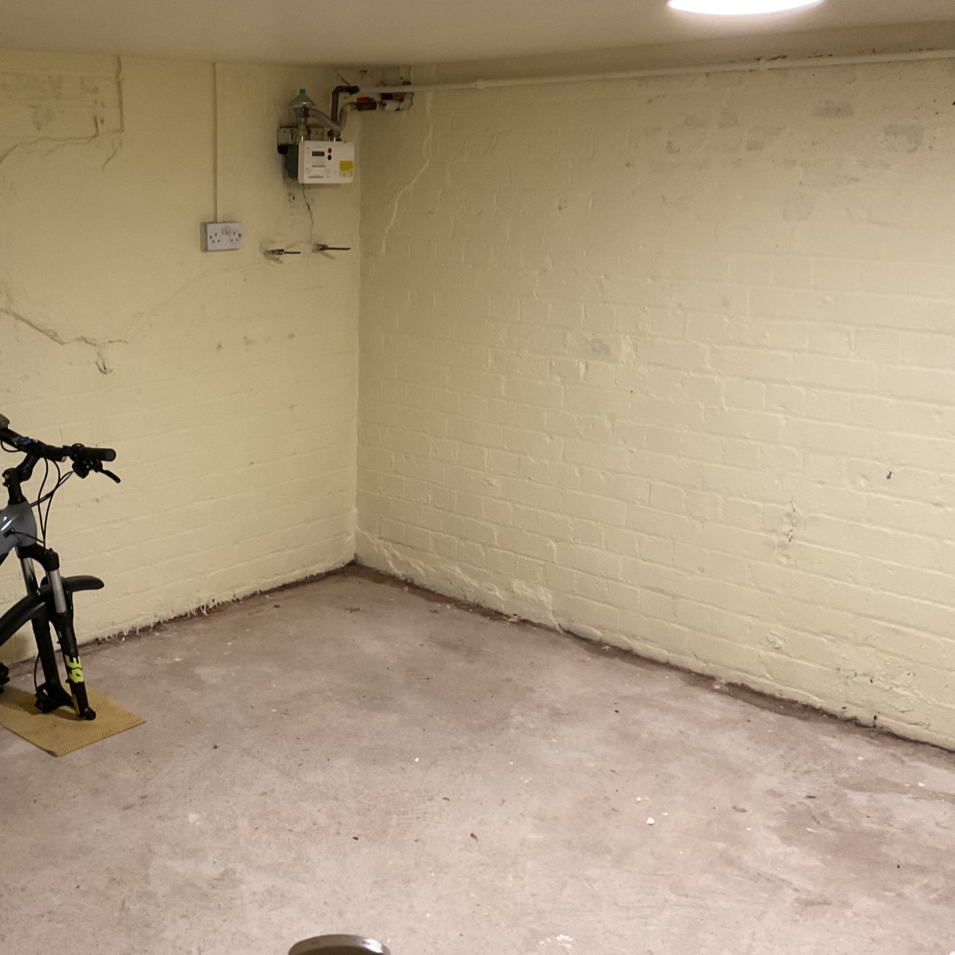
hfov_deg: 40.9
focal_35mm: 40
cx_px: 264
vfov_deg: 41.7
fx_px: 1249
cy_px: 401
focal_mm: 3
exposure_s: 1/33
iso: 250
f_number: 1.8
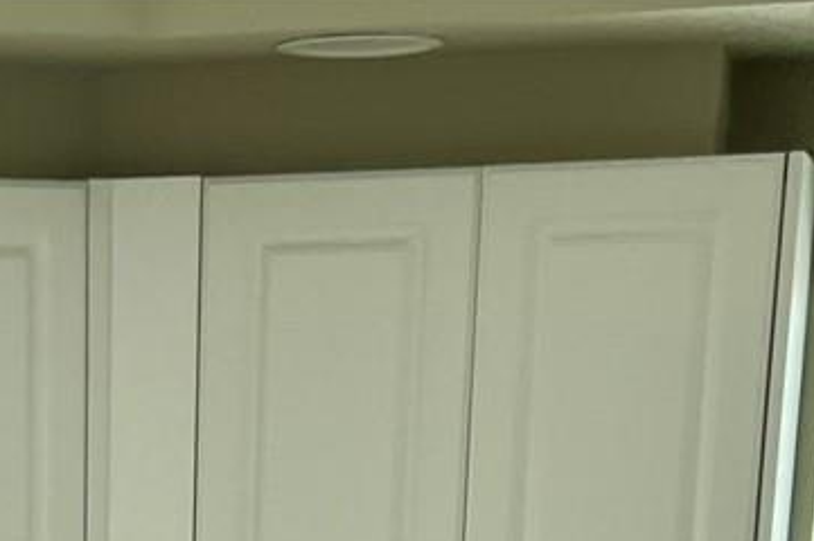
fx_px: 2711
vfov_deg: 9.9
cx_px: -43
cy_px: 1343
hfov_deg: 16.6
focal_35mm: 120
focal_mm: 5.7
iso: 50
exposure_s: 1/814
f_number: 1.5
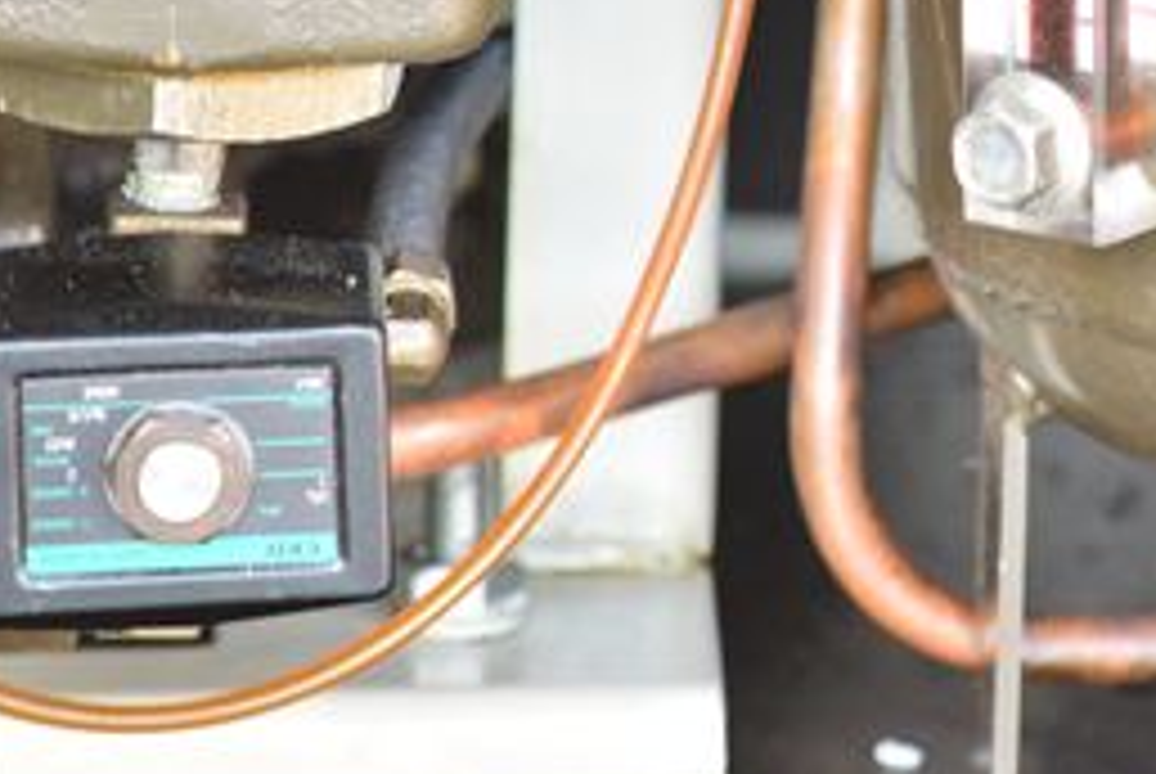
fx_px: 28129
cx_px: 1102
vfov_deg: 1.6
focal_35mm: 875
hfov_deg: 2.4
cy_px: 72
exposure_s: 1/100
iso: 1250
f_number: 6.3
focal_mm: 300
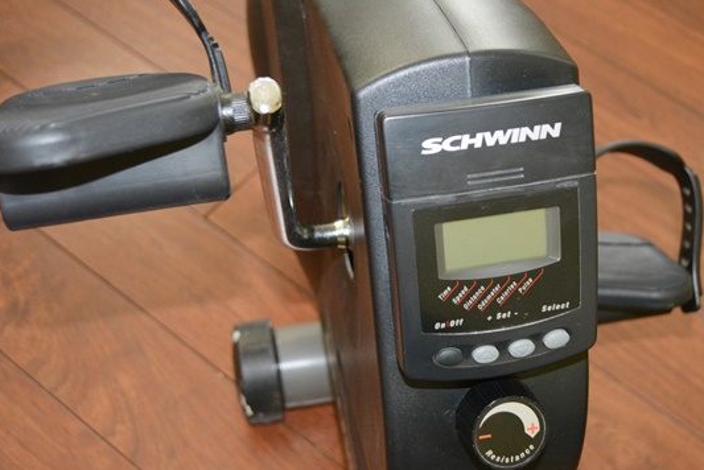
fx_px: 1057
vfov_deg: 25.1
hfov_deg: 36.8
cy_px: 256
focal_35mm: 54
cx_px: 392
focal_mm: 32
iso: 1600
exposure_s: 1/60
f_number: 4.8
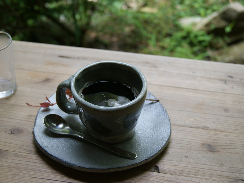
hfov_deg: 38.8
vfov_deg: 29.7
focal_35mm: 49
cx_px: 108
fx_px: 345
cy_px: 92
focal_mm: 30
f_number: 4.5
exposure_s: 1/60
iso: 125
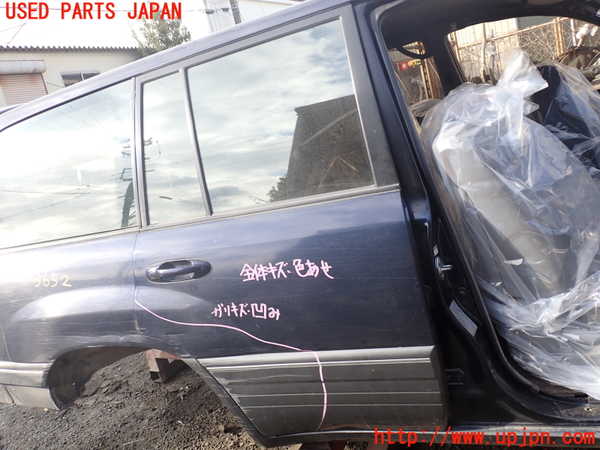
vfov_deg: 46.8
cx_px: 300
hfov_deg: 60.0
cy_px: 225
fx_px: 520
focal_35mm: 30
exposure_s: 1/200
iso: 100
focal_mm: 5.4
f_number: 3.2
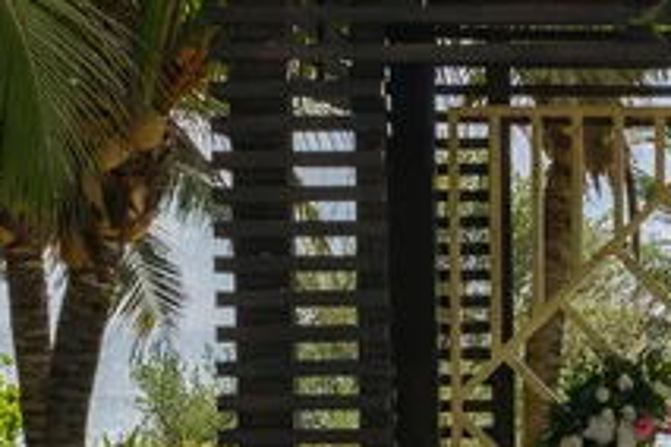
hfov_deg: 8.5
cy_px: 732
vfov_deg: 5.7
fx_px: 4417
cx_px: 986
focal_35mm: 237
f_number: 6.3
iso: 400
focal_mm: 35
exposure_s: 1/800
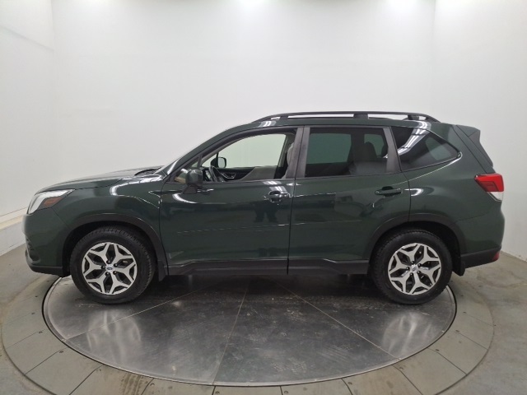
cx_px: 264
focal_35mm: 25
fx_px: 381
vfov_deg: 54.9
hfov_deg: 69.4
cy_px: 198
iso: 151
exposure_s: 1/120
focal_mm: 4.69
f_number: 1.8
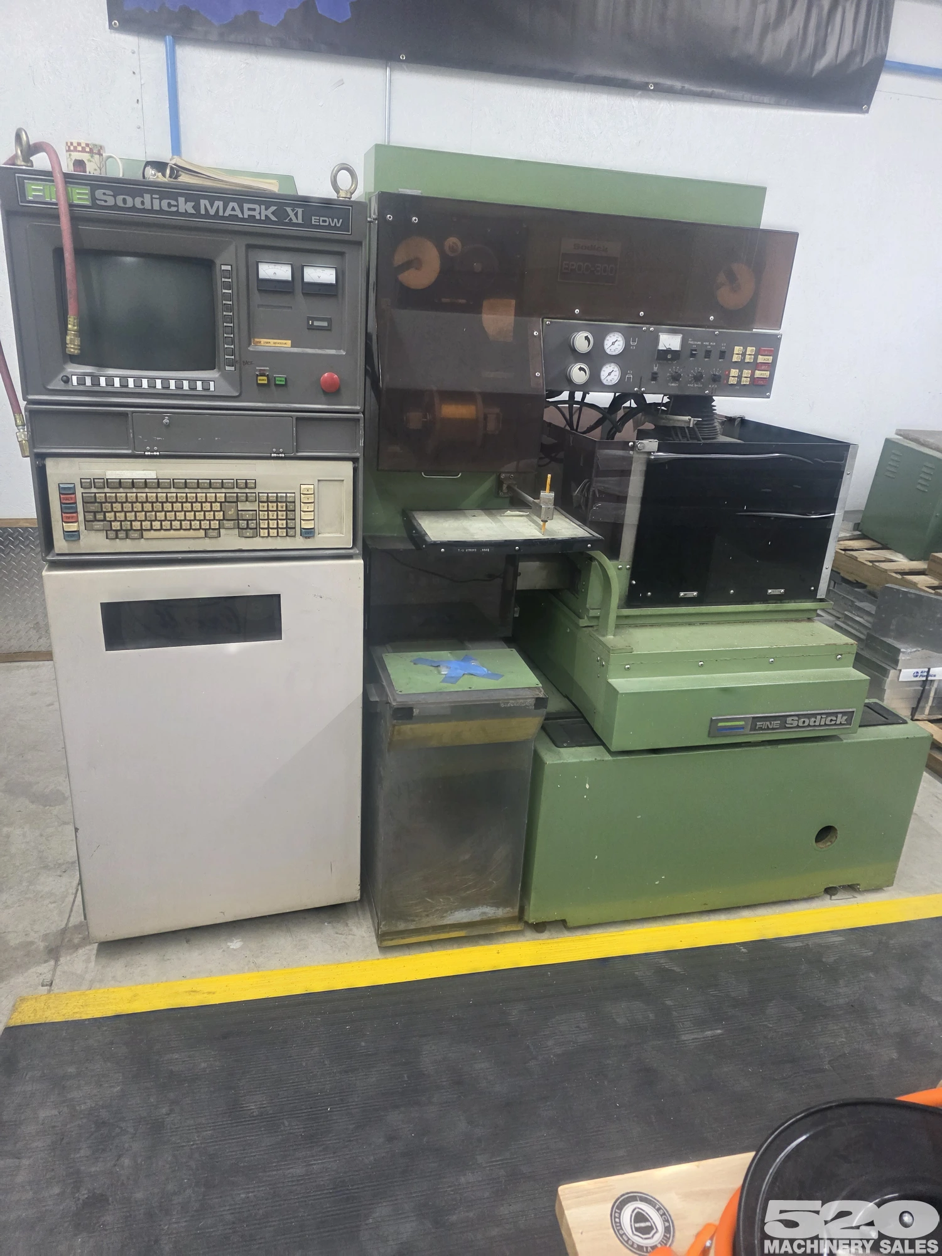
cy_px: 628
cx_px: 471
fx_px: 835
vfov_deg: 73.9
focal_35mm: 23
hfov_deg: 58.9
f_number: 1.7
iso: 400
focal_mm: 6.3
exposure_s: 1/120
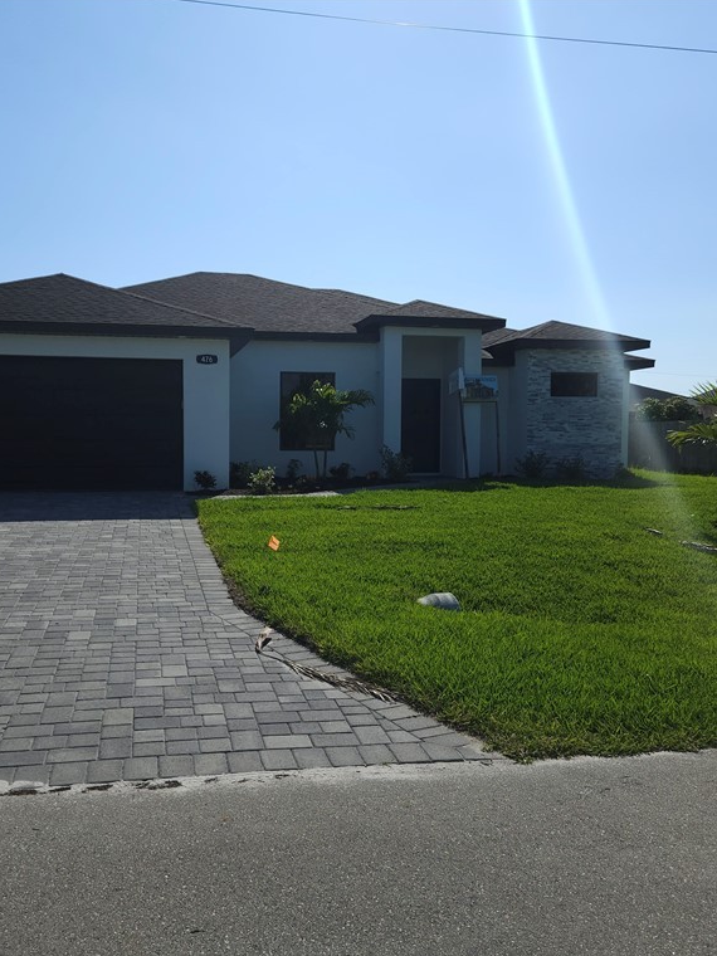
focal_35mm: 31
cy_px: 479
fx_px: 856
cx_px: 296
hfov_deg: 45.3
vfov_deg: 58.4
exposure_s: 1/4624
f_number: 1.8
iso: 50
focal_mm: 5.4
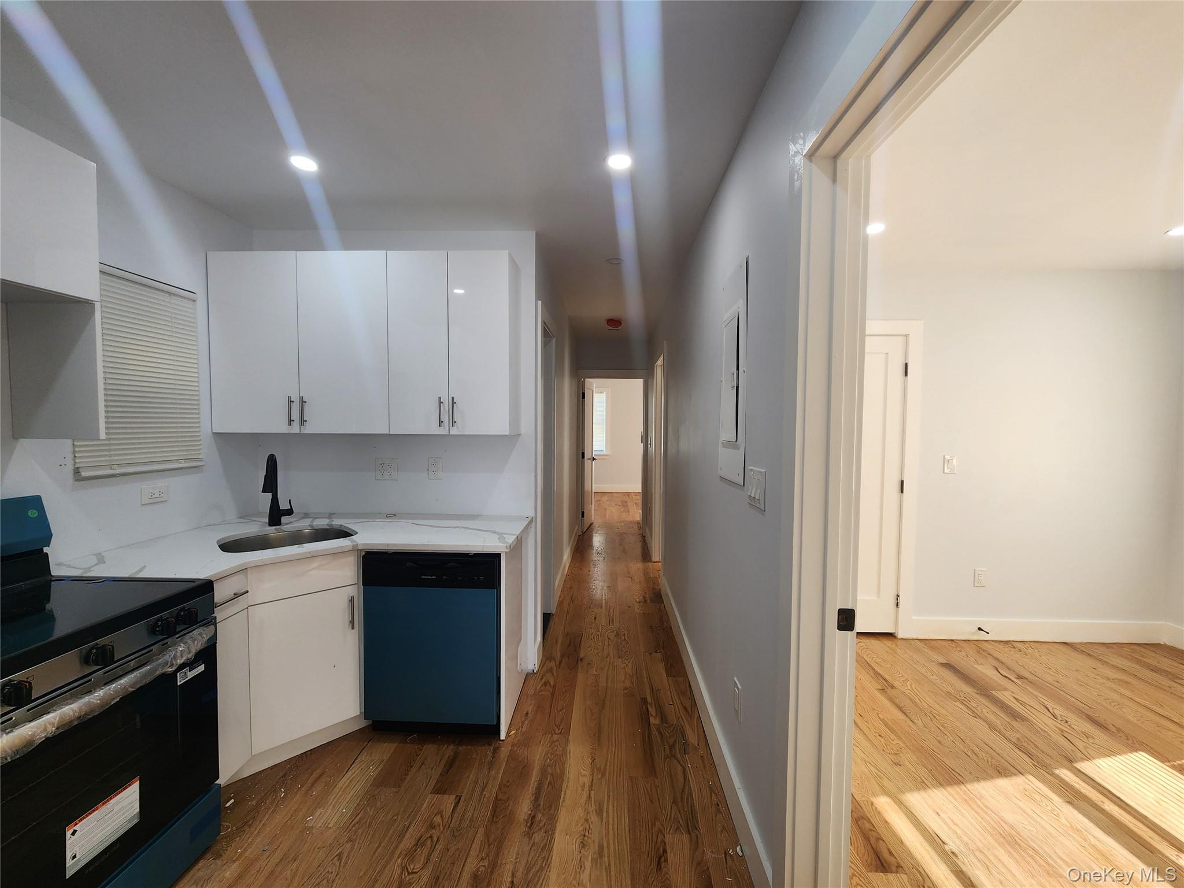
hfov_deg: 106.2
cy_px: 444
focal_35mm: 13
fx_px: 445
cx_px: 592
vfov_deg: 89.9
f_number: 2.2
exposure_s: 1/120
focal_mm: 2.2
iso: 80
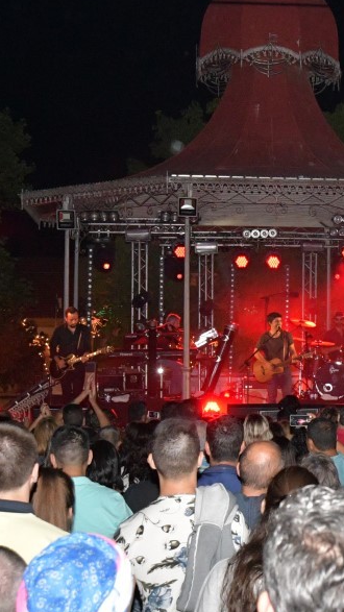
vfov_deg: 19.7
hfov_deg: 10.8
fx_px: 1759
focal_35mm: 108
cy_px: 253
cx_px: 492
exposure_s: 1/500
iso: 3200
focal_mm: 25
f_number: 5
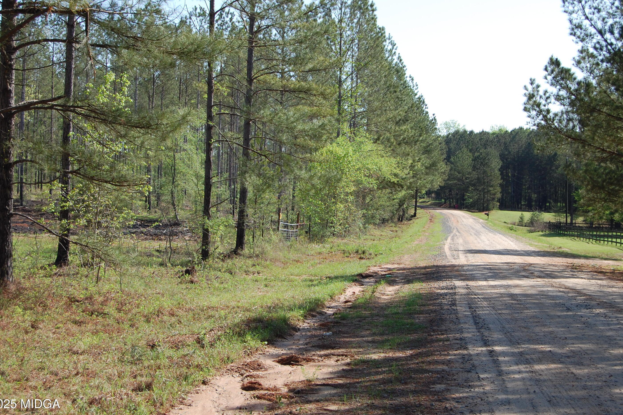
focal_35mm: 64
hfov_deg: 31.4
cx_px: 312
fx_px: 1107
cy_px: 203
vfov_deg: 21.2
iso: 200
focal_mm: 40
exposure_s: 1/250
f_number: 8
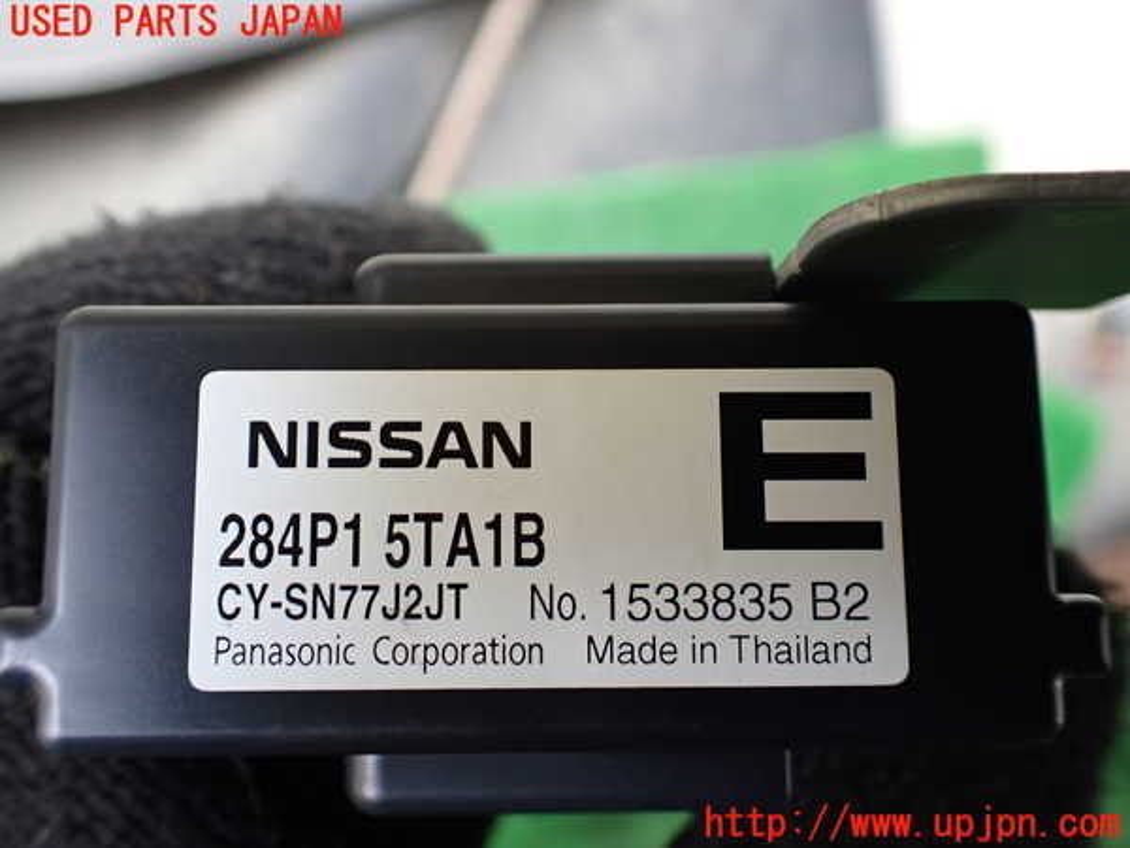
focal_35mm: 30
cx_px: 565
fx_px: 979
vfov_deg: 46.8
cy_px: 424
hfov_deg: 60.0
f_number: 2.3
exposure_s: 1/125
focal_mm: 5.4
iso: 320
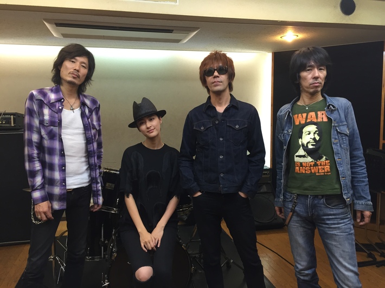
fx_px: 322
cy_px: 144
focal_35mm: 29
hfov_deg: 61.7
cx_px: 192
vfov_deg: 48.2
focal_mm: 4.15
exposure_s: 1/30
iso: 80
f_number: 2.2
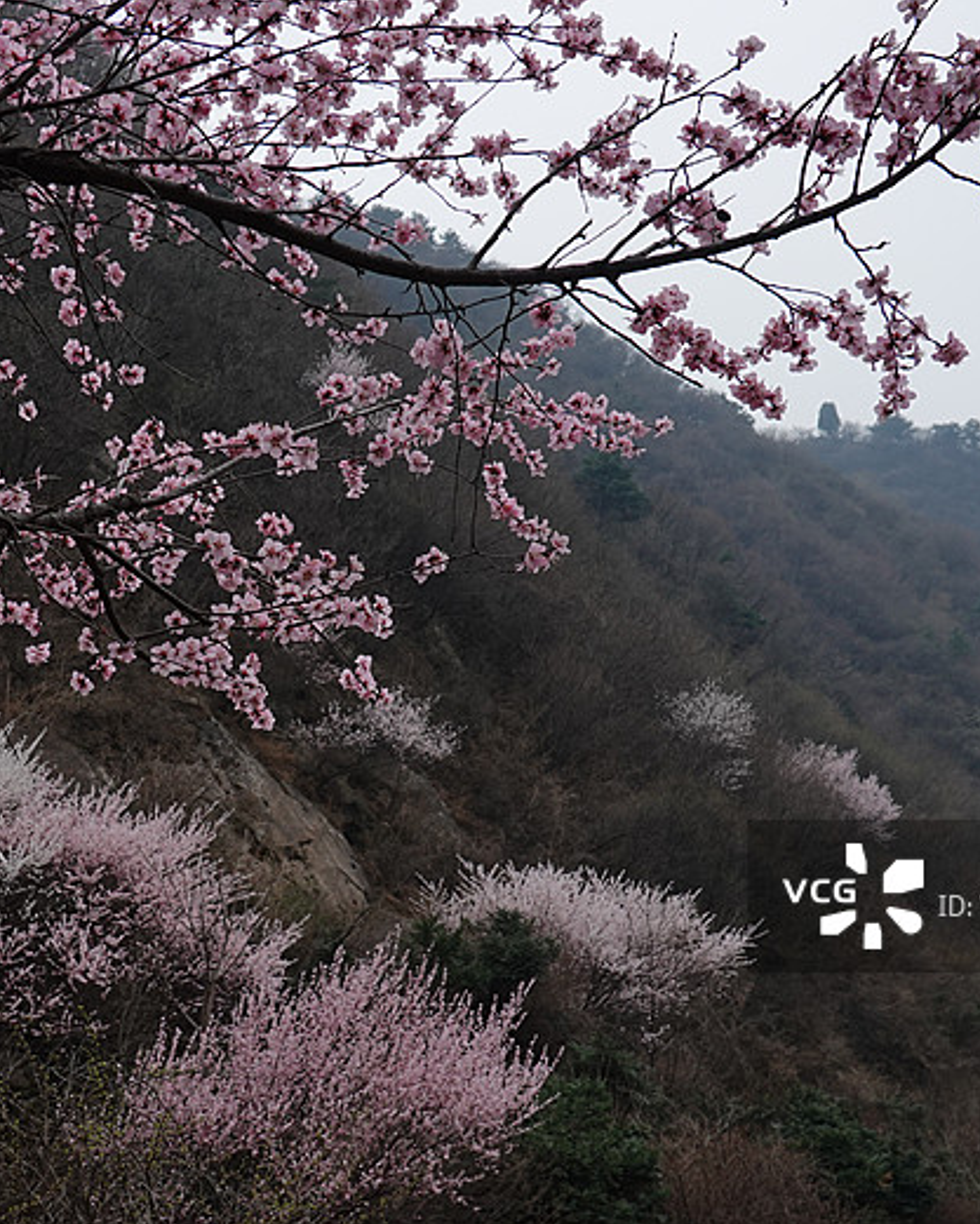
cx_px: 331
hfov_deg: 30.6
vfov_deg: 38.0
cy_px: 605
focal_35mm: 49
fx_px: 1776
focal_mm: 12.76
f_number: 4
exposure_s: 1/320
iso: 125
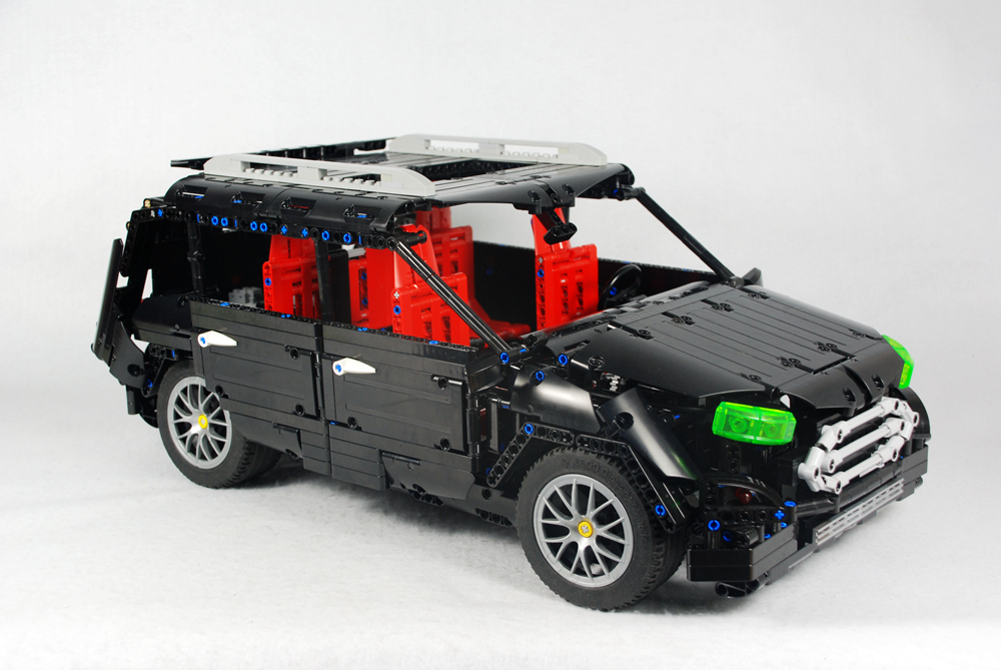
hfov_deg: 37.8
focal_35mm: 52
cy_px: 335
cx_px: 500
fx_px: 1461
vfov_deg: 25.8
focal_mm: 35
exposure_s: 1/40
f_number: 5.6
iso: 250
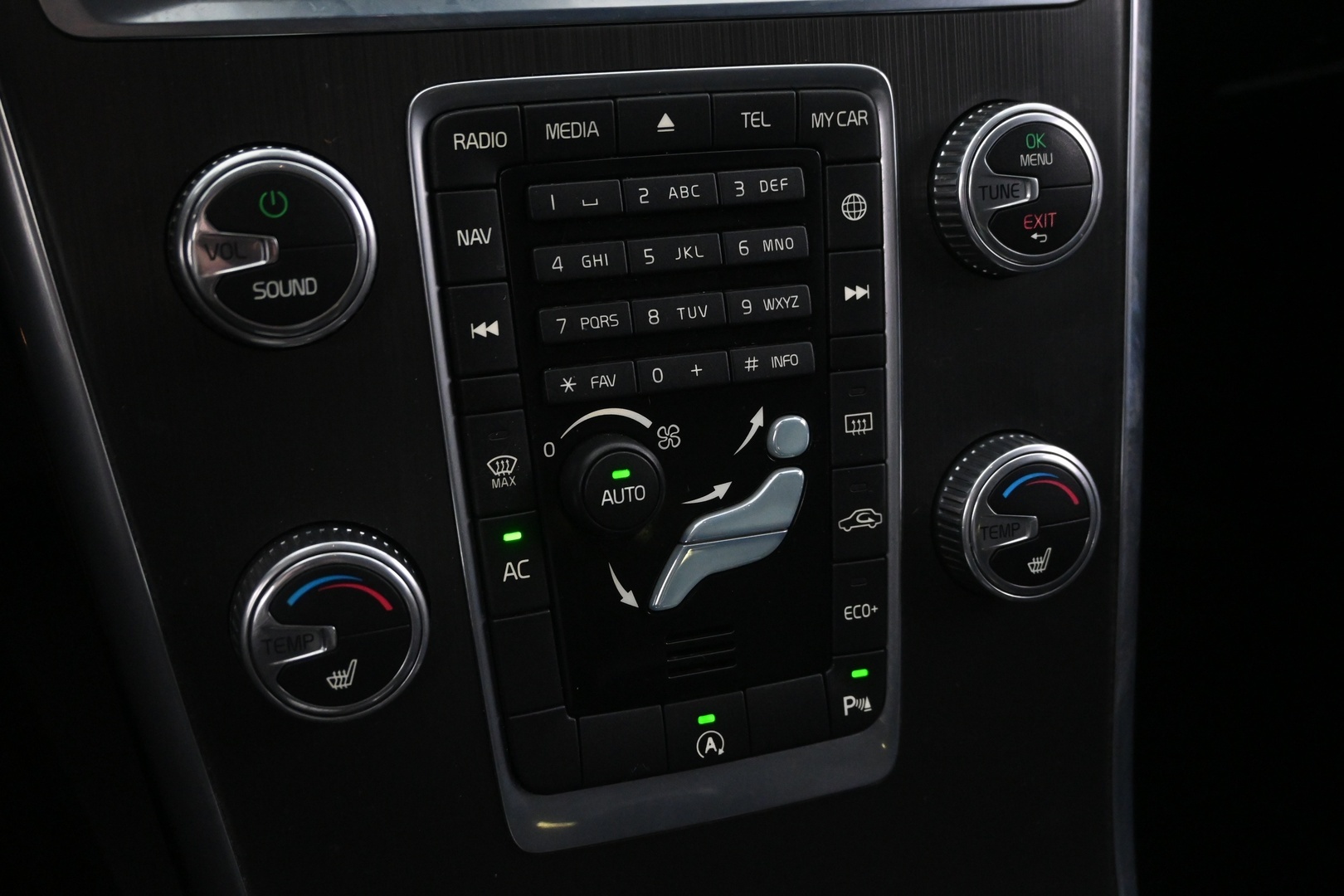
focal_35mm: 38
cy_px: 448
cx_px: 672
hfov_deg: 51.3
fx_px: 1400
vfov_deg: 35.5
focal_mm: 25
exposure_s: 1/40
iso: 3600
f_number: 4.2
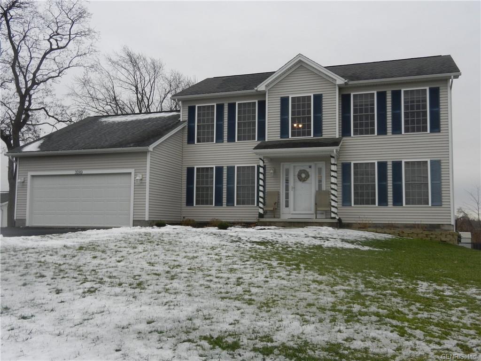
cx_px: 240
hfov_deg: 55.4
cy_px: 180
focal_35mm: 33
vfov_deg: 42.9
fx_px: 459
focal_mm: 5.9
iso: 160
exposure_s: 1/250
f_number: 3.8
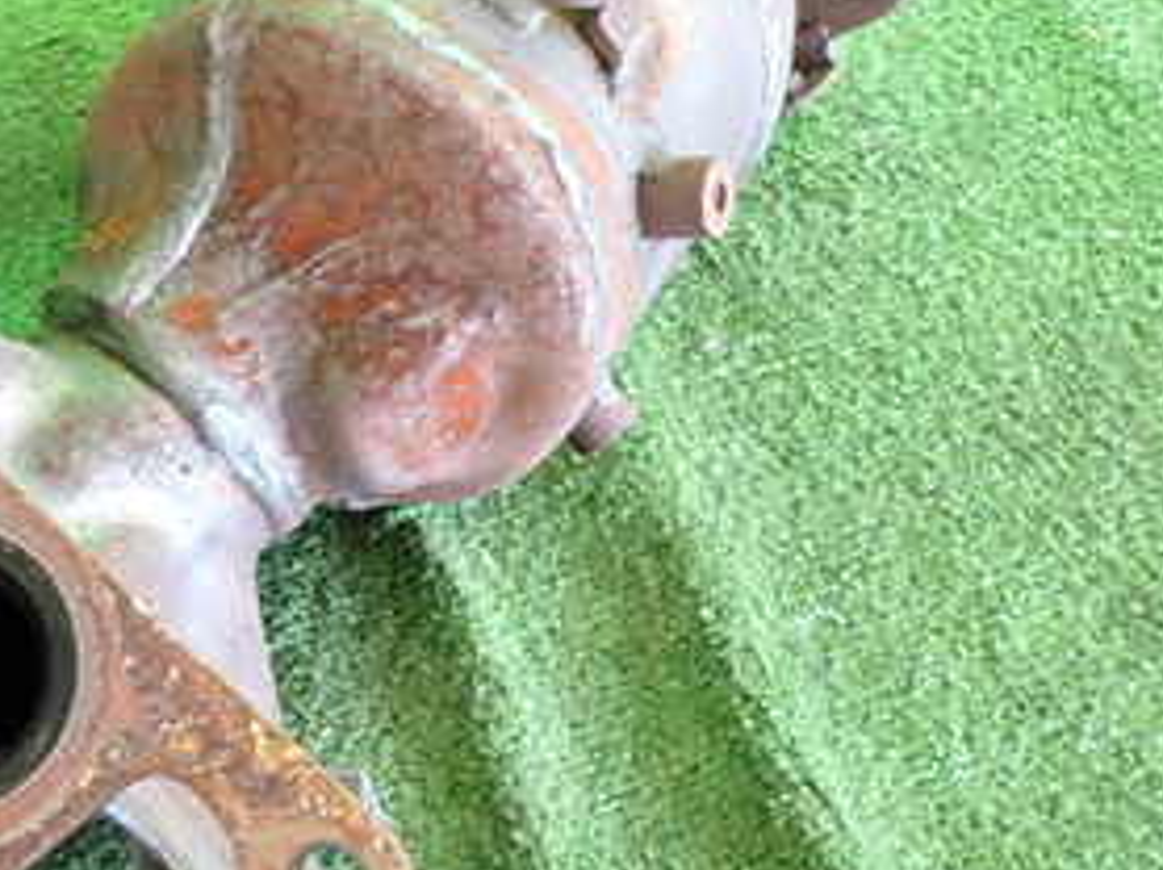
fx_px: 1813
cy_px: 590
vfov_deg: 26.8
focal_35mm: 54
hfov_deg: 33.1
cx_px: 42
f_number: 2
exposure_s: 1/125
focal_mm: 4.5
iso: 500
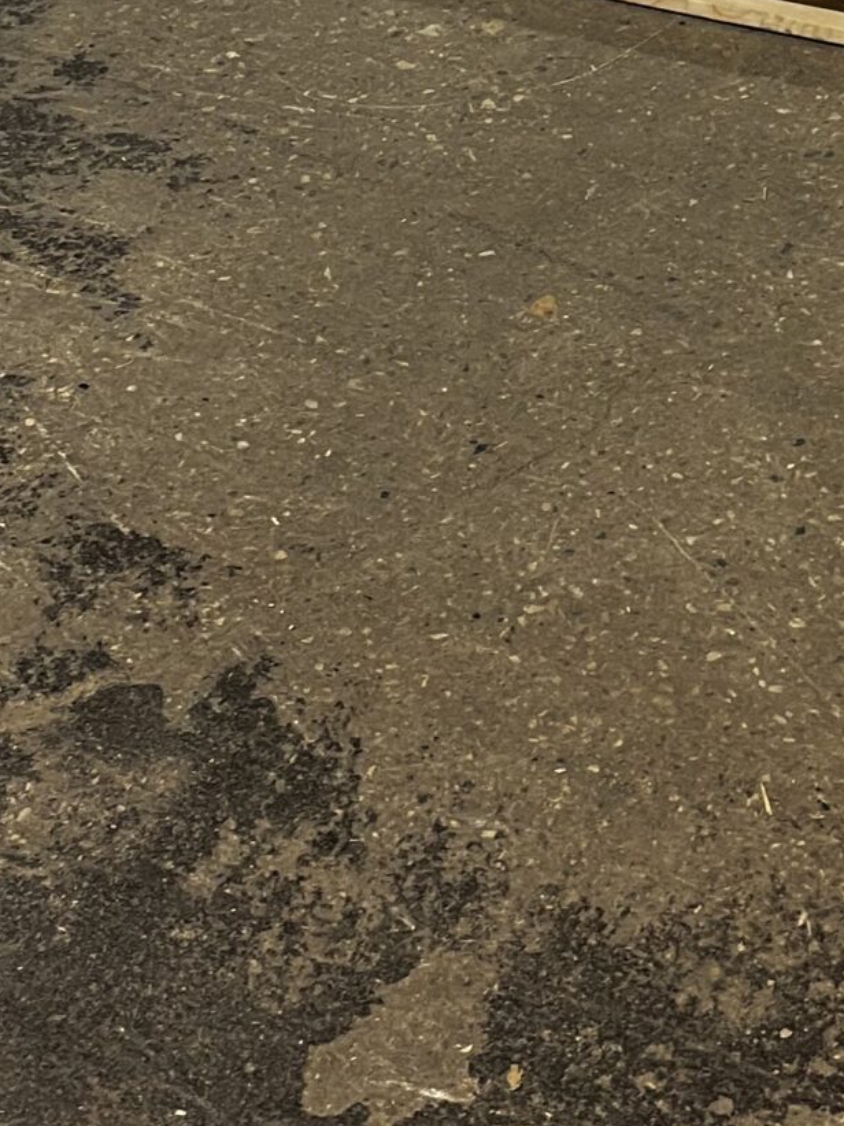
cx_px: 748
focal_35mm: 81
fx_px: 2635
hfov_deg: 17.9
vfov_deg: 23.8
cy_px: 233
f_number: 1.6
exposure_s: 1/43
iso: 100
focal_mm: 5.1
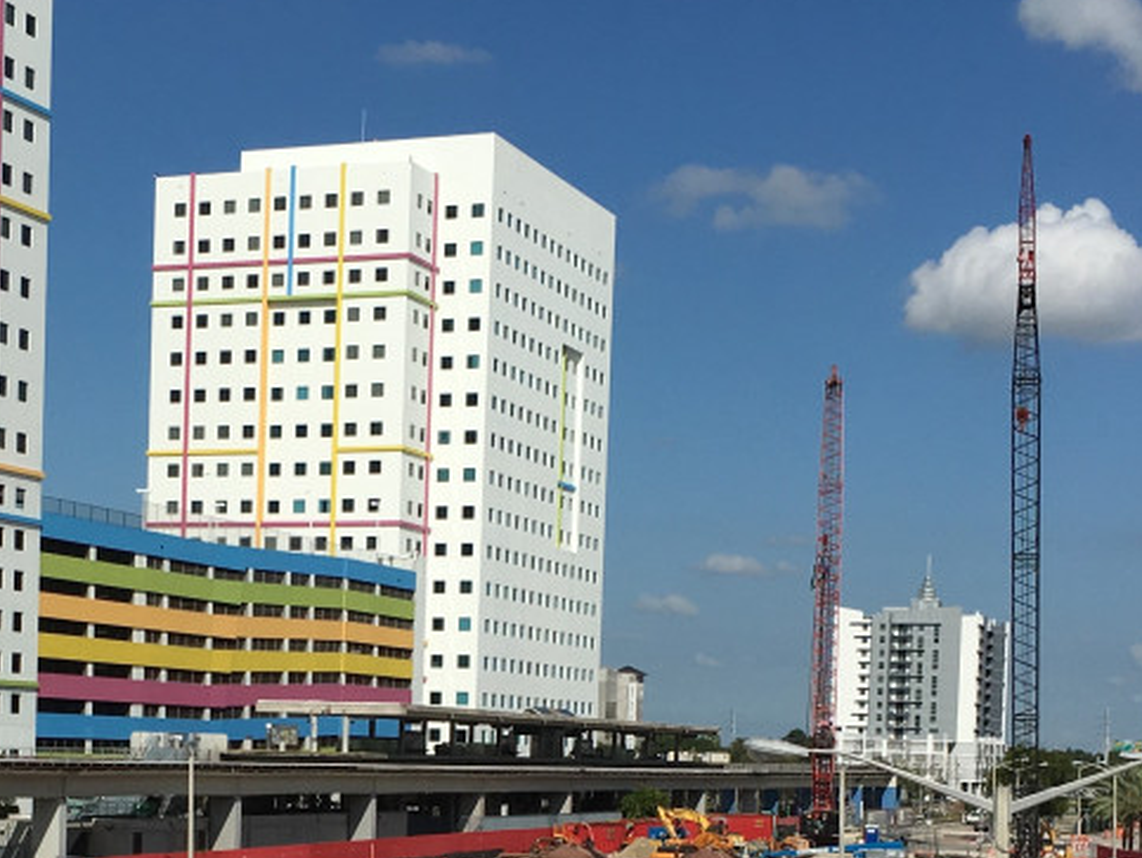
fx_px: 1981
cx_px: -28
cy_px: 832
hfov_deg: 29.8
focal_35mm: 60
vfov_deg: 23.5
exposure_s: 1/4274
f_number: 2.2
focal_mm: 4.15
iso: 25
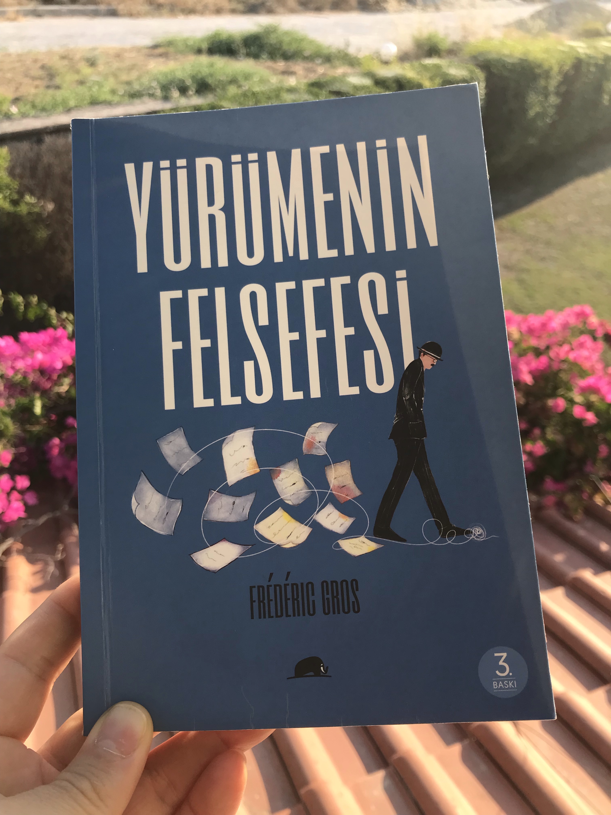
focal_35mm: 28
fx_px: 659
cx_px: 306
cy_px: 408
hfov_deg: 49.7
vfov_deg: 63.4
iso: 20
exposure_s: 1/694
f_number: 1.8
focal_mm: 3.99
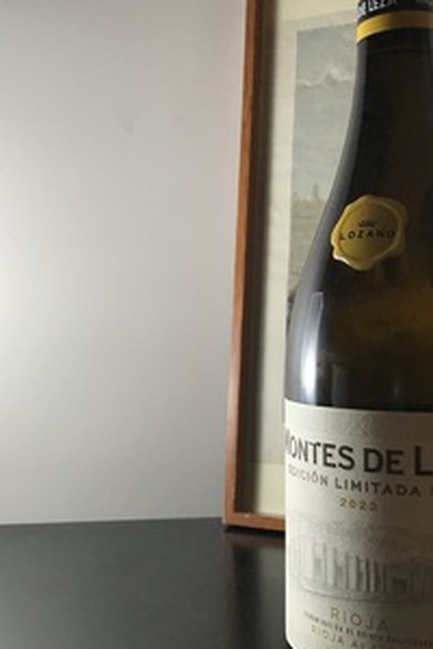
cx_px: 179
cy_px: 293
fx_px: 758
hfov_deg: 31.8
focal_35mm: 42
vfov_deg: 46.3
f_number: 1.8
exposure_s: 1/37
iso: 20
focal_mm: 3.99
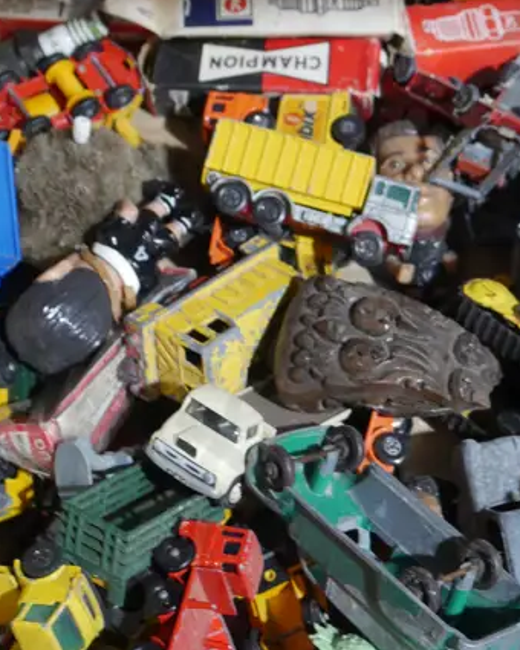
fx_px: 1539
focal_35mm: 80
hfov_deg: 19.1
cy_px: 284
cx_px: 357
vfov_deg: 23.8
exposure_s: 1/60
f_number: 4
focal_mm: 17
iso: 1000
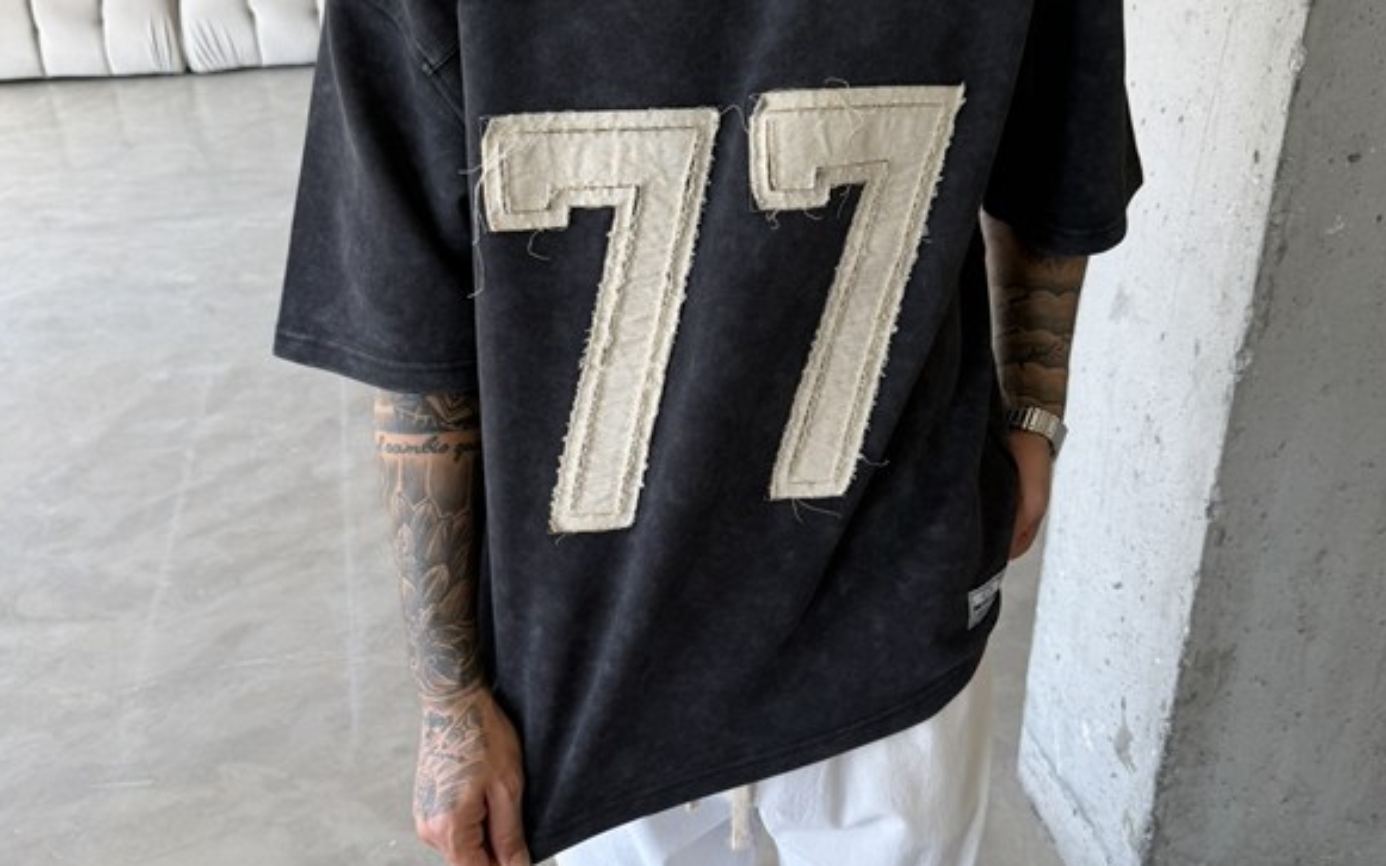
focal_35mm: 35
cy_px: 458
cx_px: 692
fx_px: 1322
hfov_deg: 55.3
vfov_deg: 36.3
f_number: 1.78
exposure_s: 1/121
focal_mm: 6.76
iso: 80
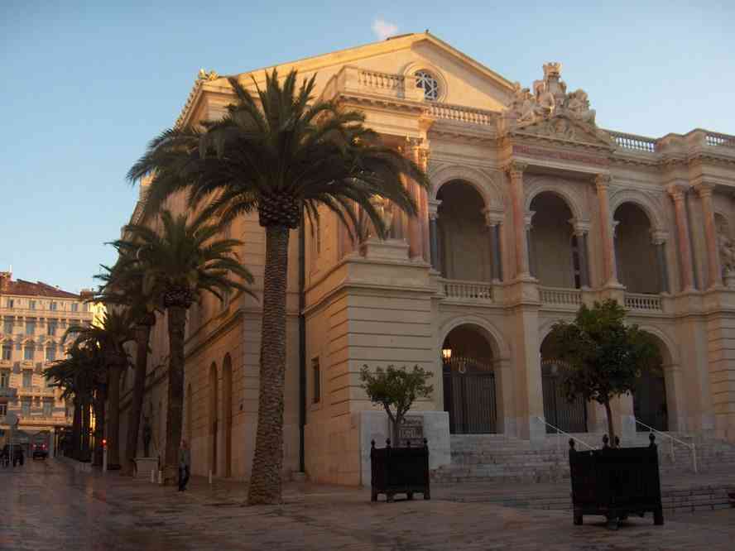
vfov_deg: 36.8
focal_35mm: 39
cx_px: 368
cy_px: 276
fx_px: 828
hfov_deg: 47.9
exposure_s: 1/223
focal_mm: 8
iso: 100
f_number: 2.8
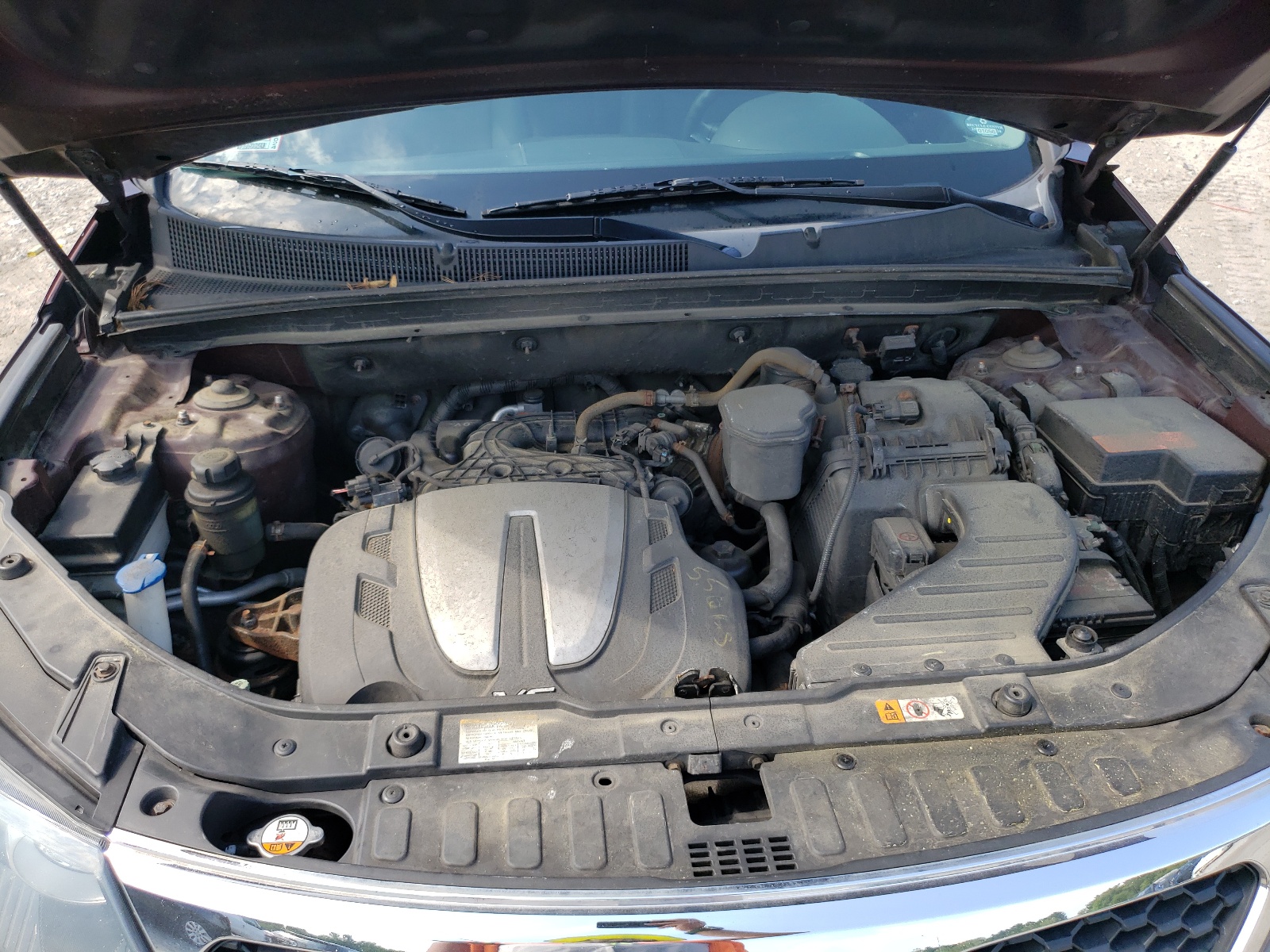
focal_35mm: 26
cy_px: 476
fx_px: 954
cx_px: 635
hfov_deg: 67.3
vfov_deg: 53.1
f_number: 1.5
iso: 50
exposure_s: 1/625
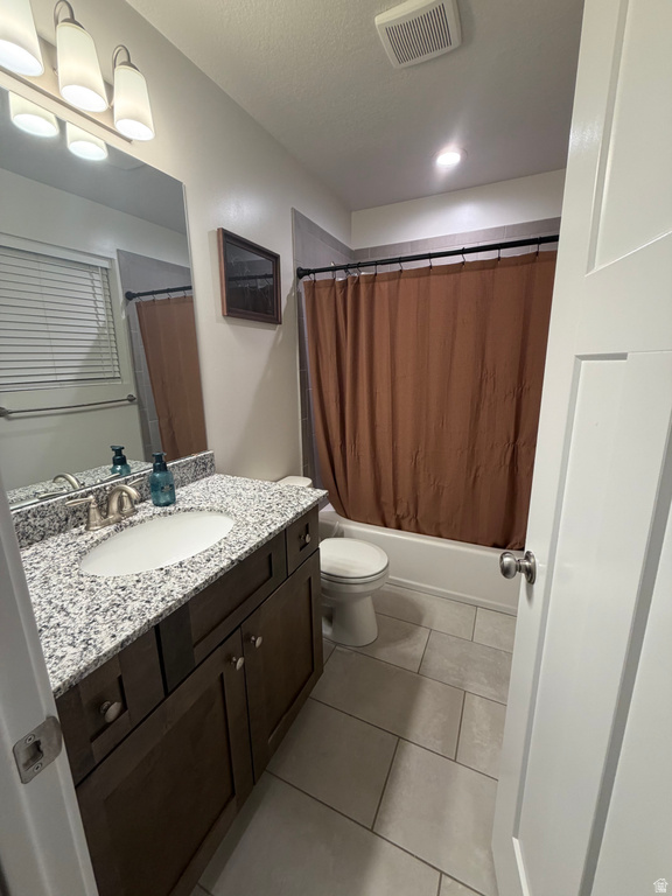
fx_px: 362
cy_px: 448
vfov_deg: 102.1
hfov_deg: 85.7
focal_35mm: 14
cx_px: 336
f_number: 2.2
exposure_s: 1/60
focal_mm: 2.22
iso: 160
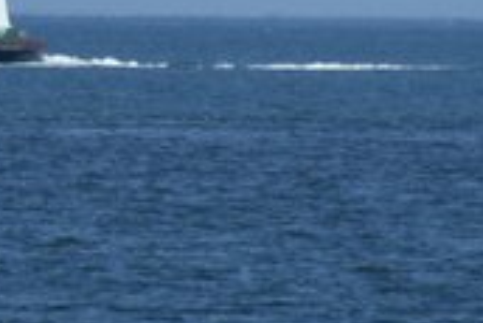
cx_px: -312
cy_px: 34
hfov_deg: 0.9
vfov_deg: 0.6
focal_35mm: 2228
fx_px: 29917
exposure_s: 1/640
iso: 100
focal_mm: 300
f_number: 7.1
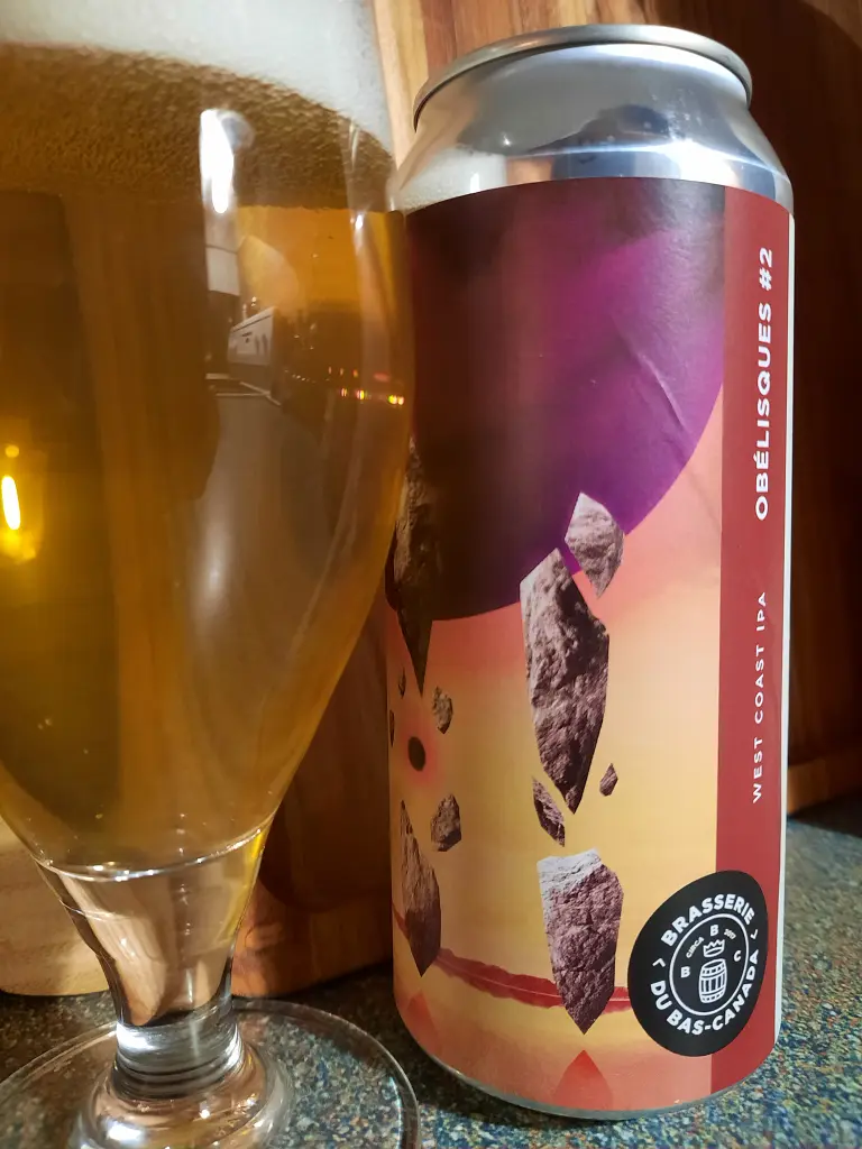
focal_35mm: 25
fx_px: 830
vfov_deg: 69.4
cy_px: 574
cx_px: 431
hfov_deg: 54.9
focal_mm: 4.6
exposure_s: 1/24
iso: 320
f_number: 2
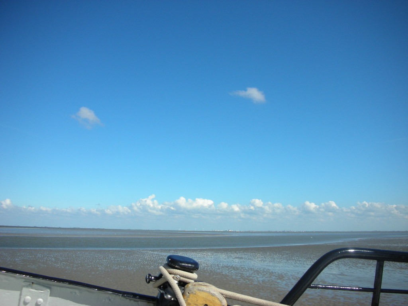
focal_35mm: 35
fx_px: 413
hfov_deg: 52.6
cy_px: 153
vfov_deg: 40.7
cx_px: 204
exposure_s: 1/114
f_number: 8.5
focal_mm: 5.8
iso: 50
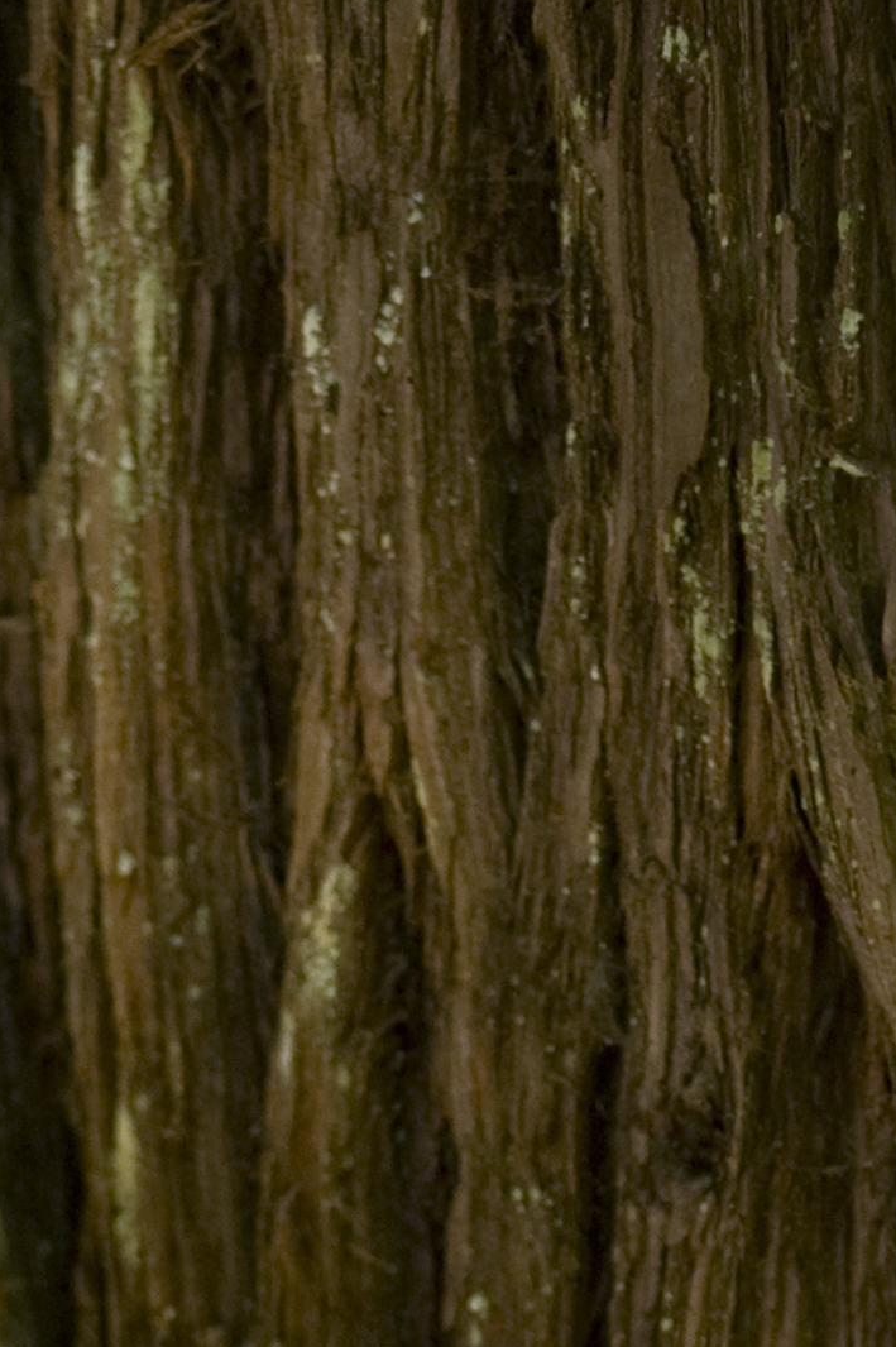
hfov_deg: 2.9
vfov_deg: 4.3
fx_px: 17910
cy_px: 2685
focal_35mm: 479
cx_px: -660
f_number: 4
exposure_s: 1/200
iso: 800
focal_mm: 120
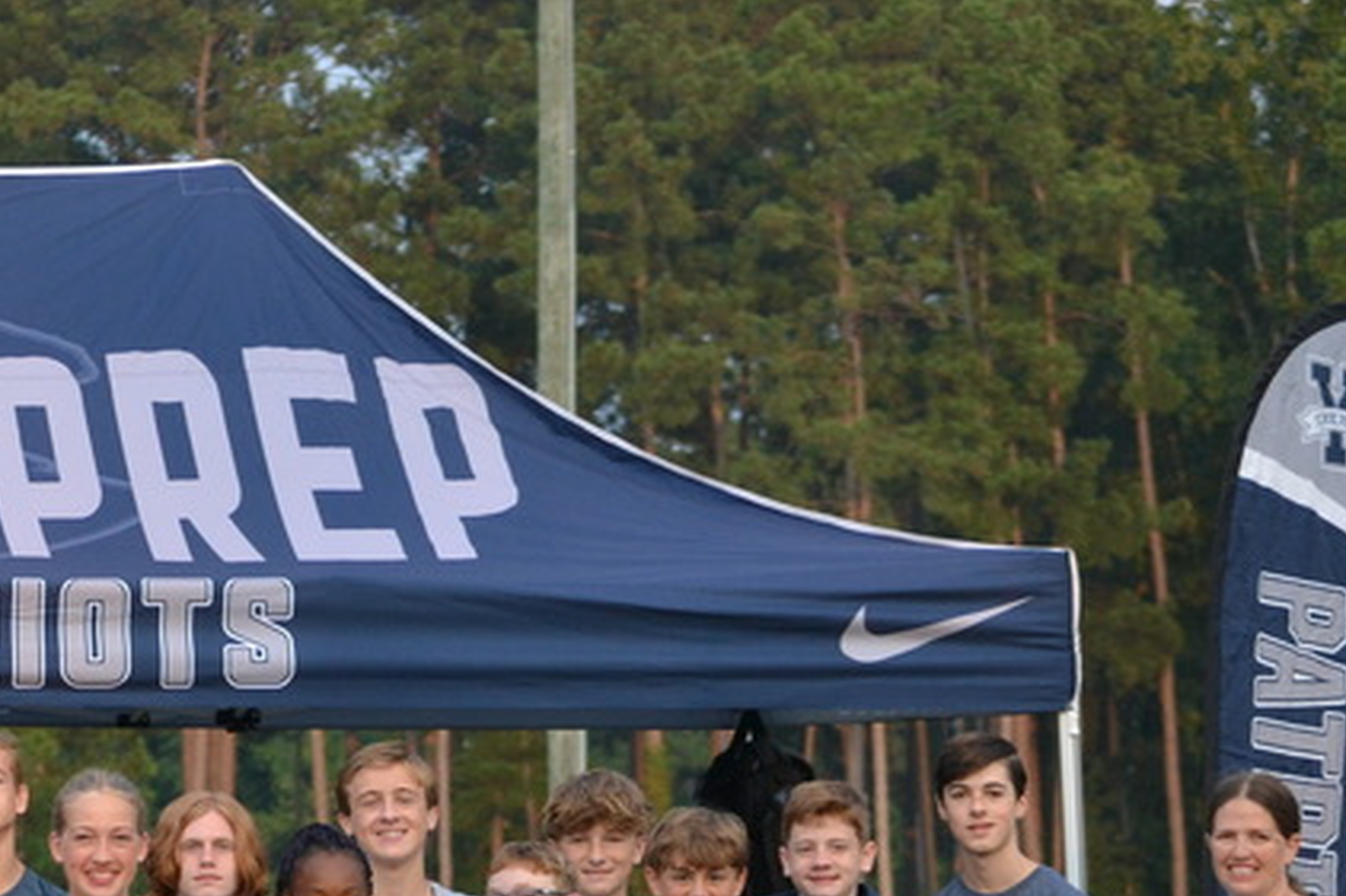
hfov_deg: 10.2
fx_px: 7482
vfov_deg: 6.8
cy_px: 1079
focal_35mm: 200
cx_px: 147
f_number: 4
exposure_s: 1/500
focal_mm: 55
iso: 560
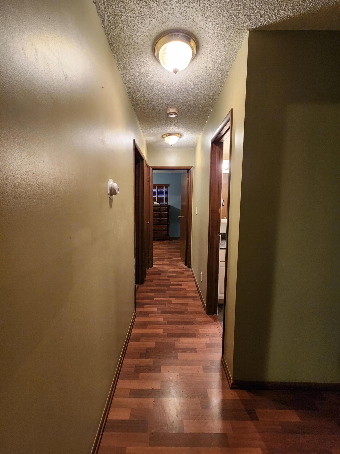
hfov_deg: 89.9
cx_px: 170
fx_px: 170
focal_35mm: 13
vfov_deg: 106.2
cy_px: 227
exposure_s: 1/30
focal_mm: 2.2
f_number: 2.2
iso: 400
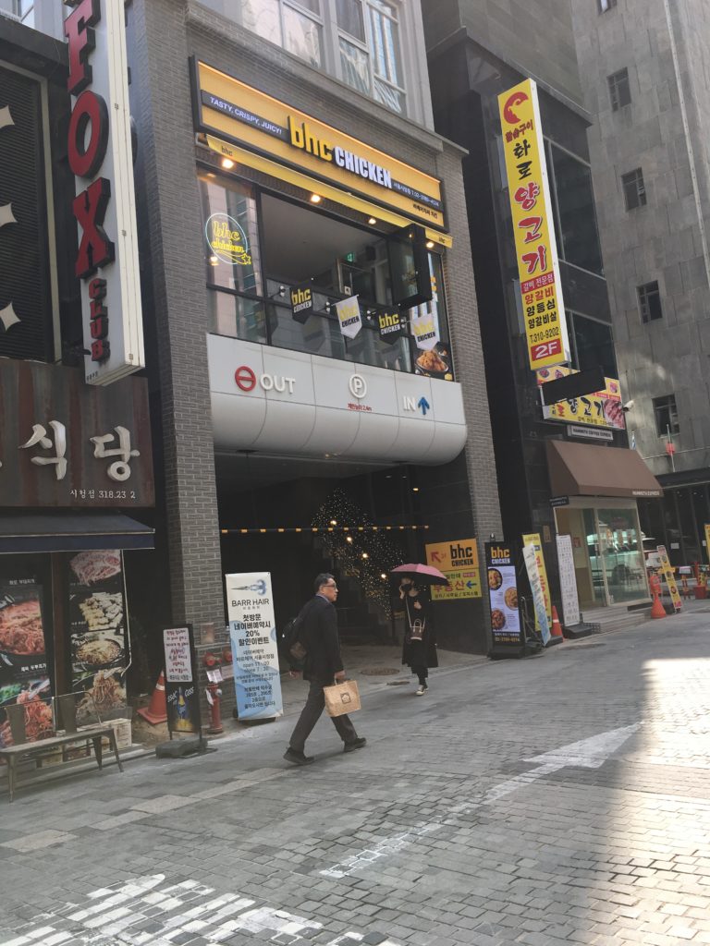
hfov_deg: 48.2
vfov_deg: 61.7
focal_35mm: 29
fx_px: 793
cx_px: 355
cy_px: 473
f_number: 2.2
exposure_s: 1/371
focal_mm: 4.15
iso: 25
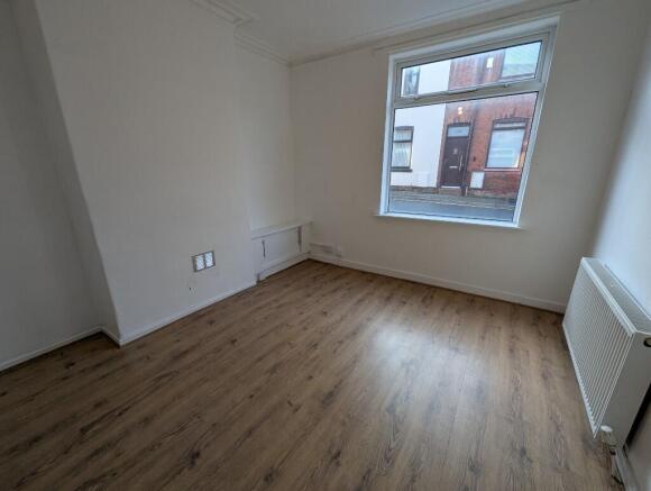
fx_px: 245
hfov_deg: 106.1
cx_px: 326
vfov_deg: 90.1
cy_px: 246
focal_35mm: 13
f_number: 2.2
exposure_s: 1/57.9
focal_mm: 1.95
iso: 36
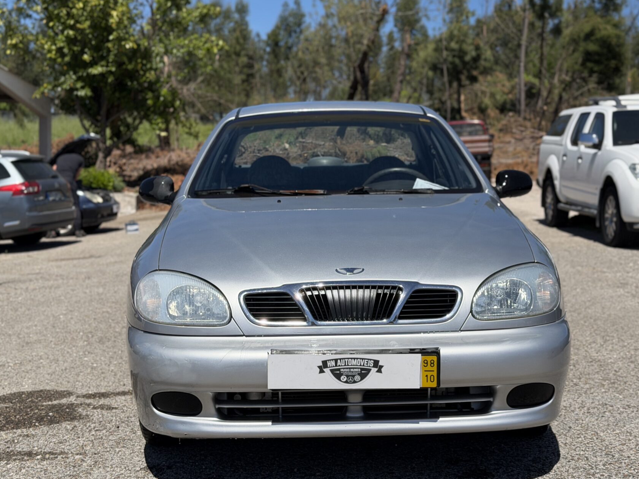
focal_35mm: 55
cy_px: 253
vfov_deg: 26.6
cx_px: 341
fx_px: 1015
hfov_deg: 34.9
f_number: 1.78
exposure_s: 1/9901
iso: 64
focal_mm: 6.76
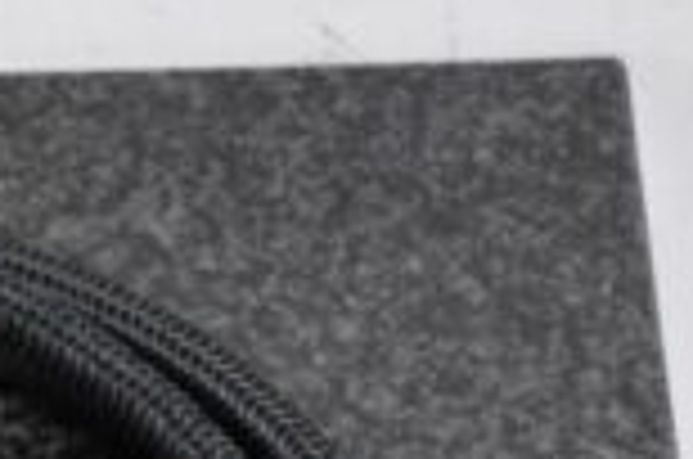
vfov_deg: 4.1
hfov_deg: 6.2
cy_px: 850
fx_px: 6301
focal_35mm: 328
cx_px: -446
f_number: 4.8
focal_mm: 56
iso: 1100
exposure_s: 1/60
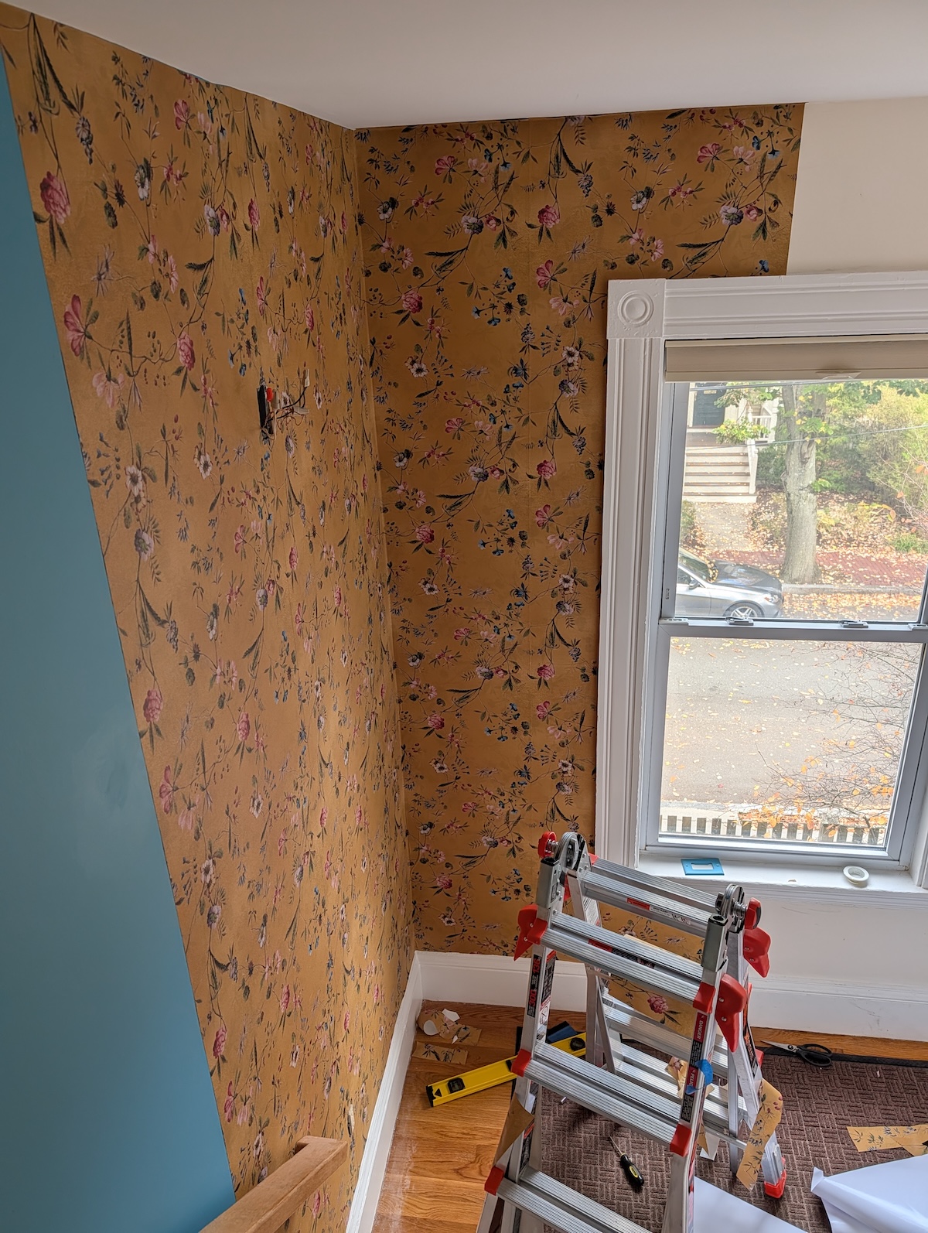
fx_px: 856
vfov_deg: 71.5
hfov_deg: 56.9
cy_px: 616
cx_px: 464
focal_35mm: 24
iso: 58
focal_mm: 6.9
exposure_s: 1/118
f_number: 1.68
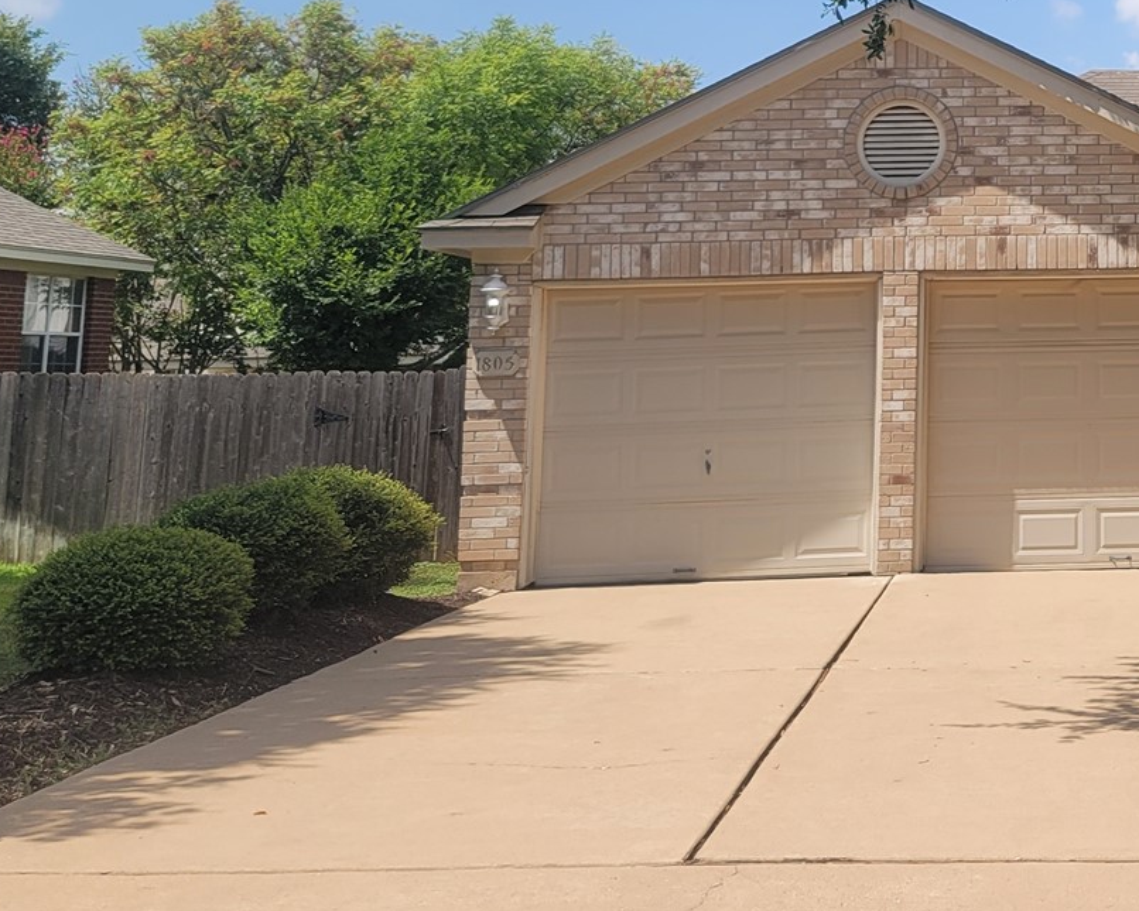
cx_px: 1200
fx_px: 2090
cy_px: -31
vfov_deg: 23.4
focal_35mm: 62
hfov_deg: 28.2
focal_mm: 7
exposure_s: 1/1027
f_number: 1.8
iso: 20
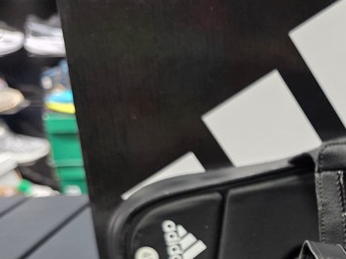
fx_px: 530
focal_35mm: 53
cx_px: 330
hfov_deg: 33.7
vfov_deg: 25.7
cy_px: 276
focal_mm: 6.3
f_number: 1.7
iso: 400
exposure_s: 1/100
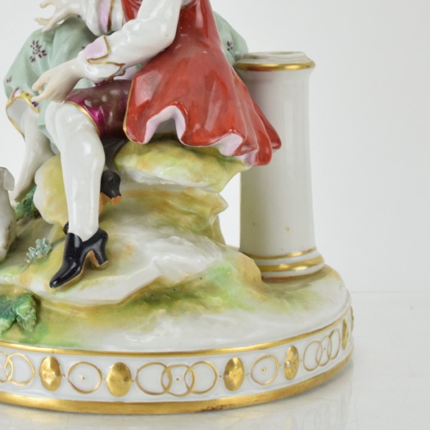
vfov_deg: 19.8
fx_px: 1223
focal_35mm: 87
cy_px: 110
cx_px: 124
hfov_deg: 19.8
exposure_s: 1/125
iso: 800
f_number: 7.1
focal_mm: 28
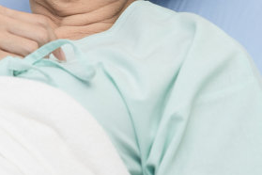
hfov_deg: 5.5
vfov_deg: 3.7
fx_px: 2675
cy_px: -175
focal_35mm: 368
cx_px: -166
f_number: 2.8
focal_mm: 64.1
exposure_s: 1/200
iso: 200
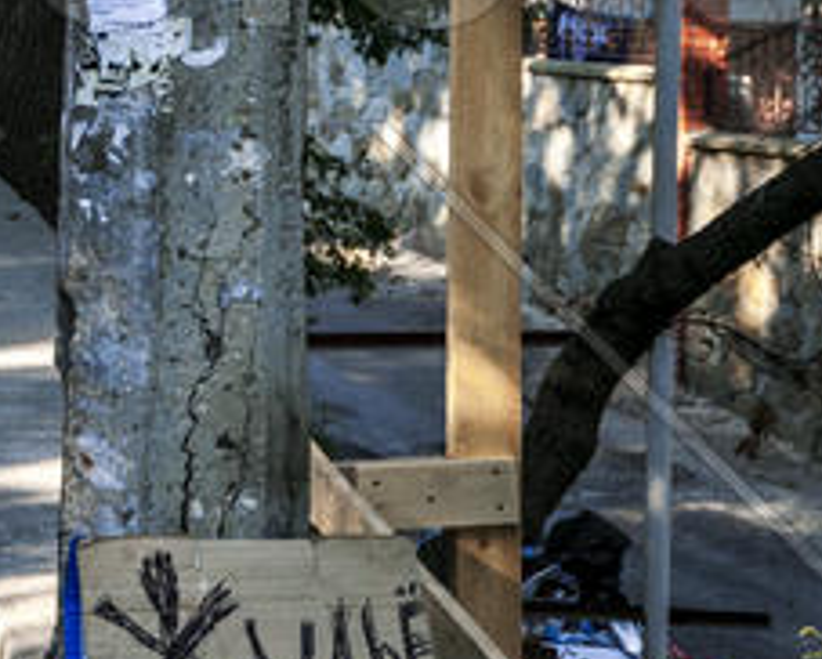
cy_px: -62
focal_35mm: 151
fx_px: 3677
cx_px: 190
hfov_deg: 12.7
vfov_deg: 10.1
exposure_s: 1/320
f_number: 4.8
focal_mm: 42
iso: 200
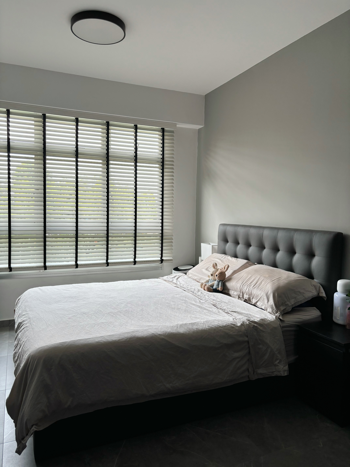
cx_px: 175
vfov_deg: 67.3
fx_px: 351
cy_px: 234
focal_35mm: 26
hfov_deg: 53.1
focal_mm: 5.96
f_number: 1.6
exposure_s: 1/121
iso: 80
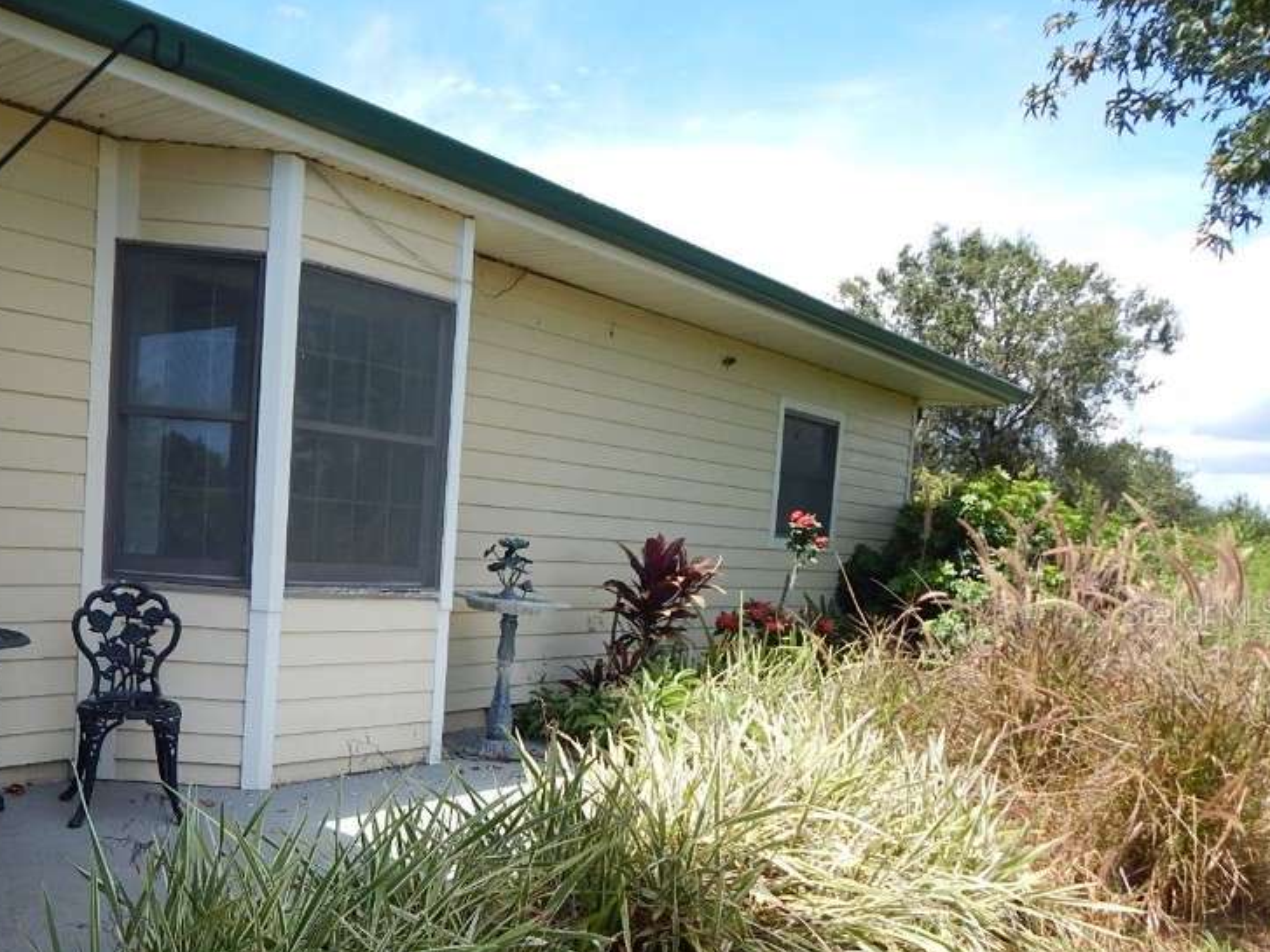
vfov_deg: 44.9
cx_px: 393
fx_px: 1137
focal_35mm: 31
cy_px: 611
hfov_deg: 56.7
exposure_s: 1/1000
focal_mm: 4
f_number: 3
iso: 125
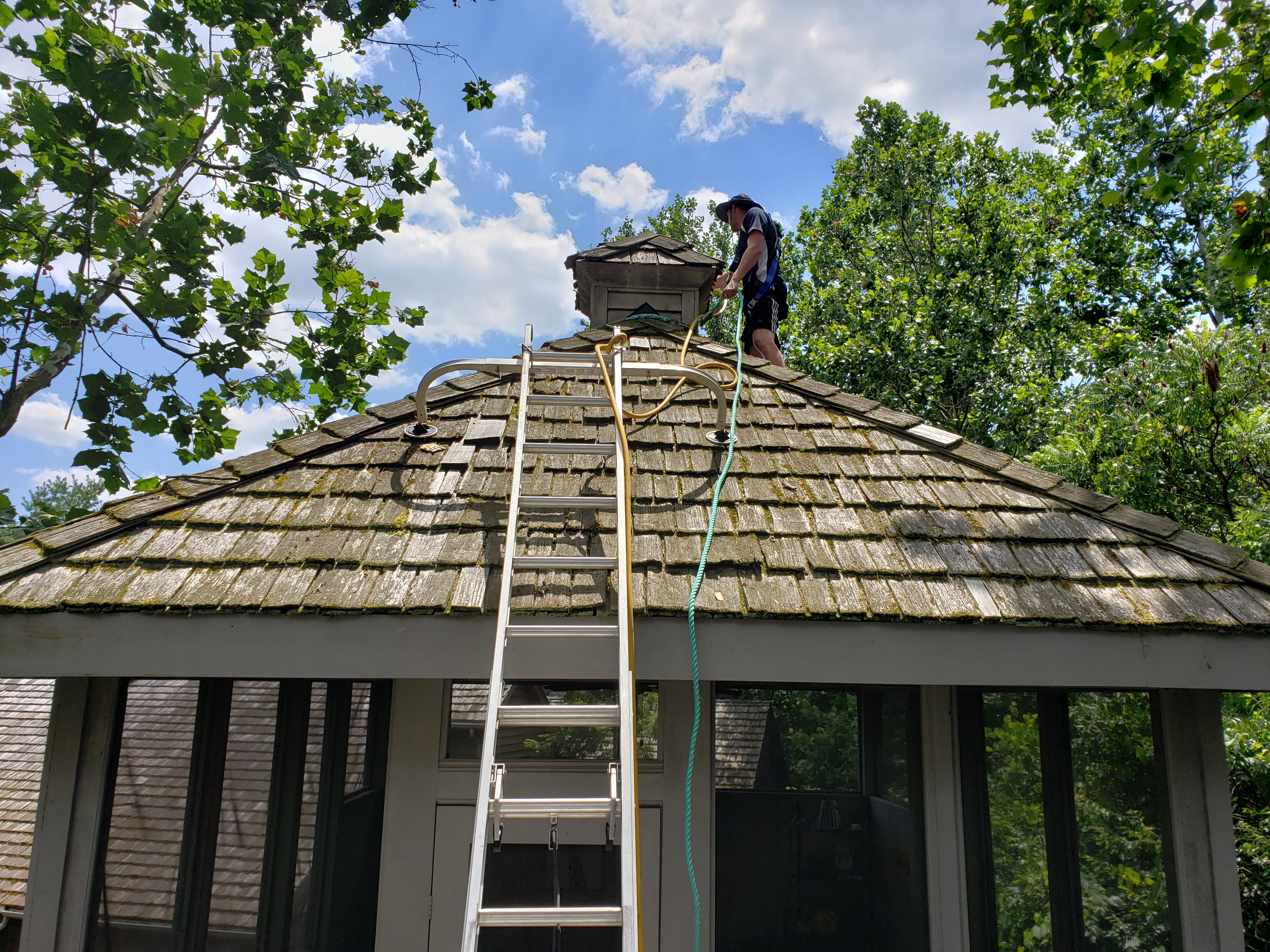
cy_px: 476
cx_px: 635
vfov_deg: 53.1
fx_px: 954
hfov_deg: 67.3
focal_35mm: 26
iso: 50
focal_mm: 4.3
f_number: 2.4
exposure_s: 1/1666
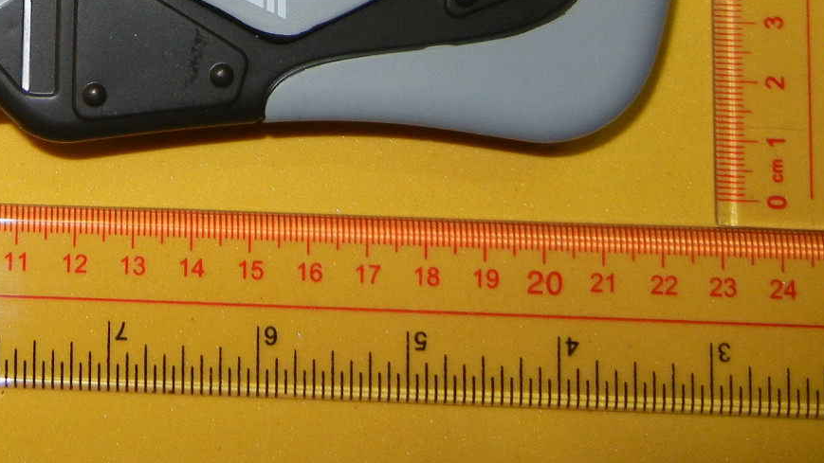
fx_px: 1683
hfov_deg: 26.1
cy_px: -263
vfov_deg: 14.5
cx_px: 3
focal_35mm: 77
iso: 200
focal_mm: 5.4
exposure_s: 1/30
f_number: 3.5
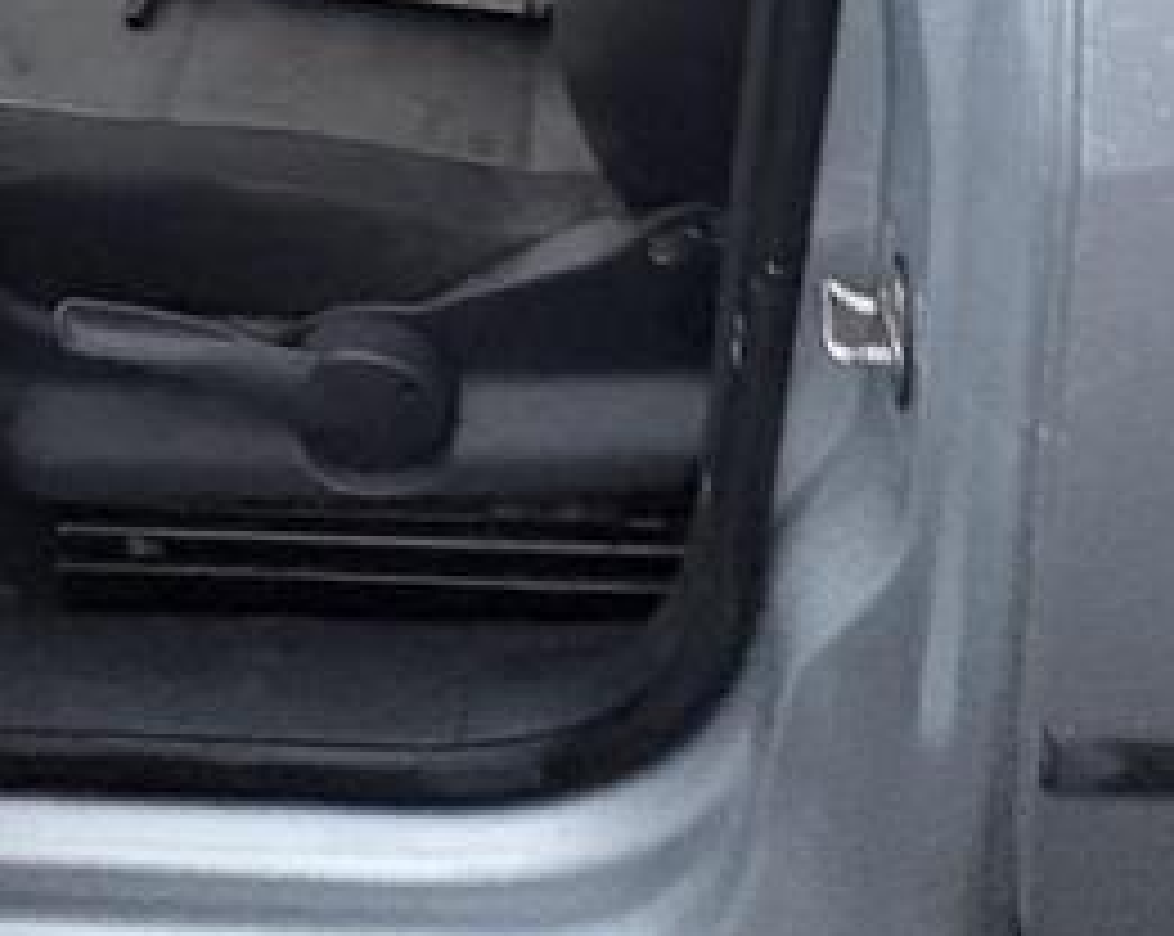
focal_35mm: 47
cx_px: 468
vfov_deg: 24.1
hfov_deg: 39.4
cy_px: -518
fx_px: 1631
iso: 1000
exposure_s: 1/40
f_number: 2.2
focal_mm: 2.22
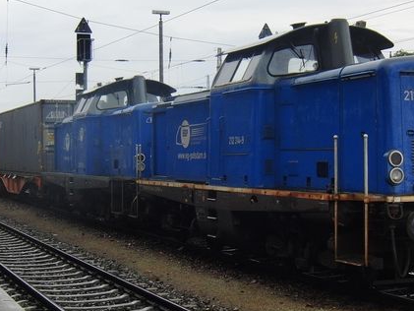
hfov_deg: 25.6
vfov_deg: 19.4
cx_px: 227
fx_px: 909
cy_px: 167
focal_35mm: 76
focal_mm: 7.1
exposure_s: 1/500
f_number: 3.8
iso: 100
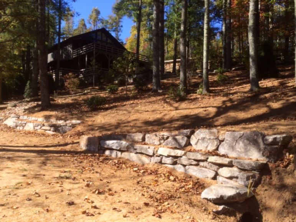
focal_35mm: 30
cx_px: 148
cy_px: 111
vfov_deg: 46.8
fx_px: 256
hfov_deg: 60.0
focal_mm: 4.12
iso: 32
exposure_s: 1/954
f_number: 2.2
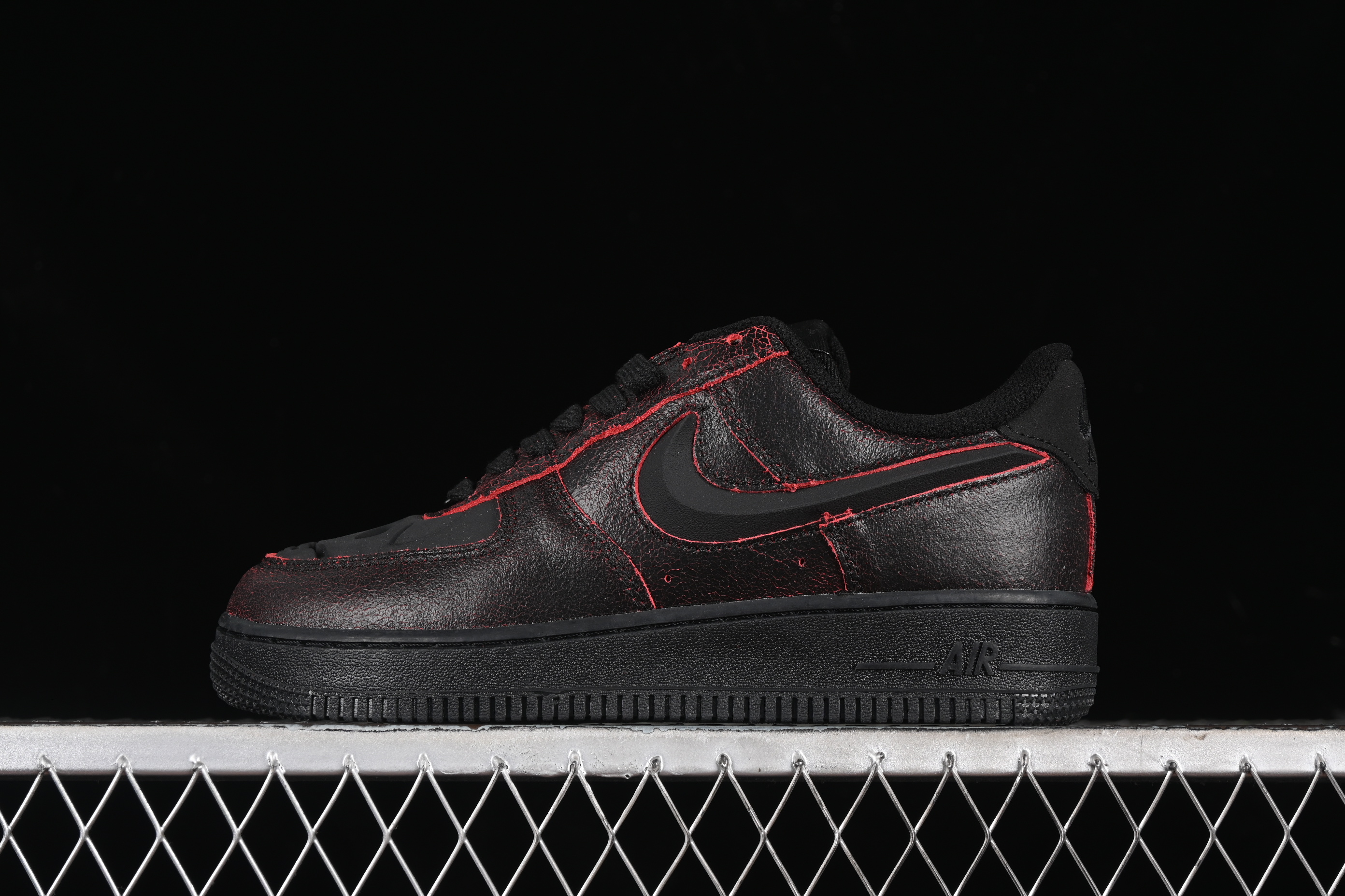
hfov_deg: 27.0
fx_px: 2802
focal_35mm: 75
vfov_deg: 18.2
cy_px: 448
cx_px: 672
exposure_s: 1/60
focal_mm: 50
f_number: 6.3
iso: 160
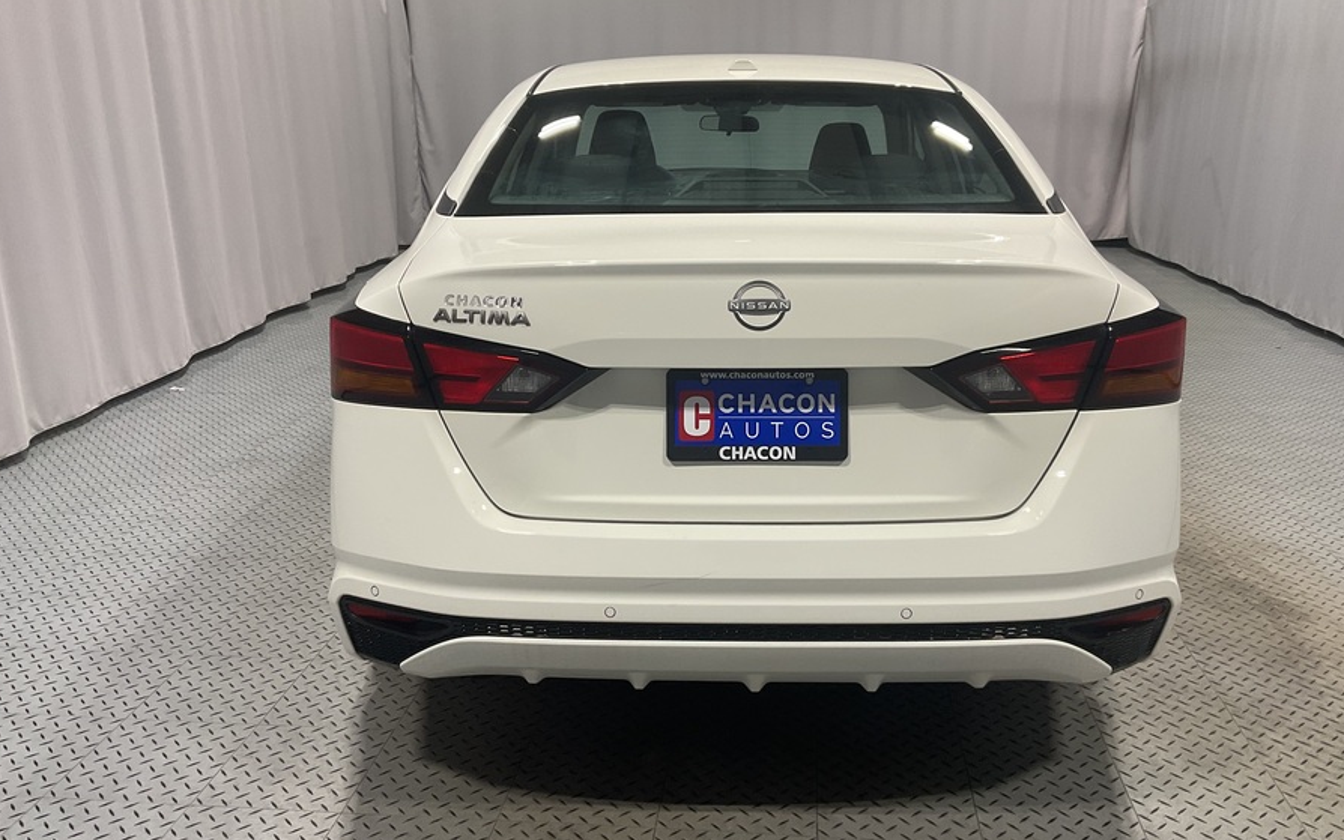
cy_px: 416
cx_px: 699
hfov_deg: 58.1
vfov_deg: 38.3
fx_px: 1209
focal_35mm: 33
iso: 64
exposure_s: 1/120
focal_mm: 3
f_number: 1.8
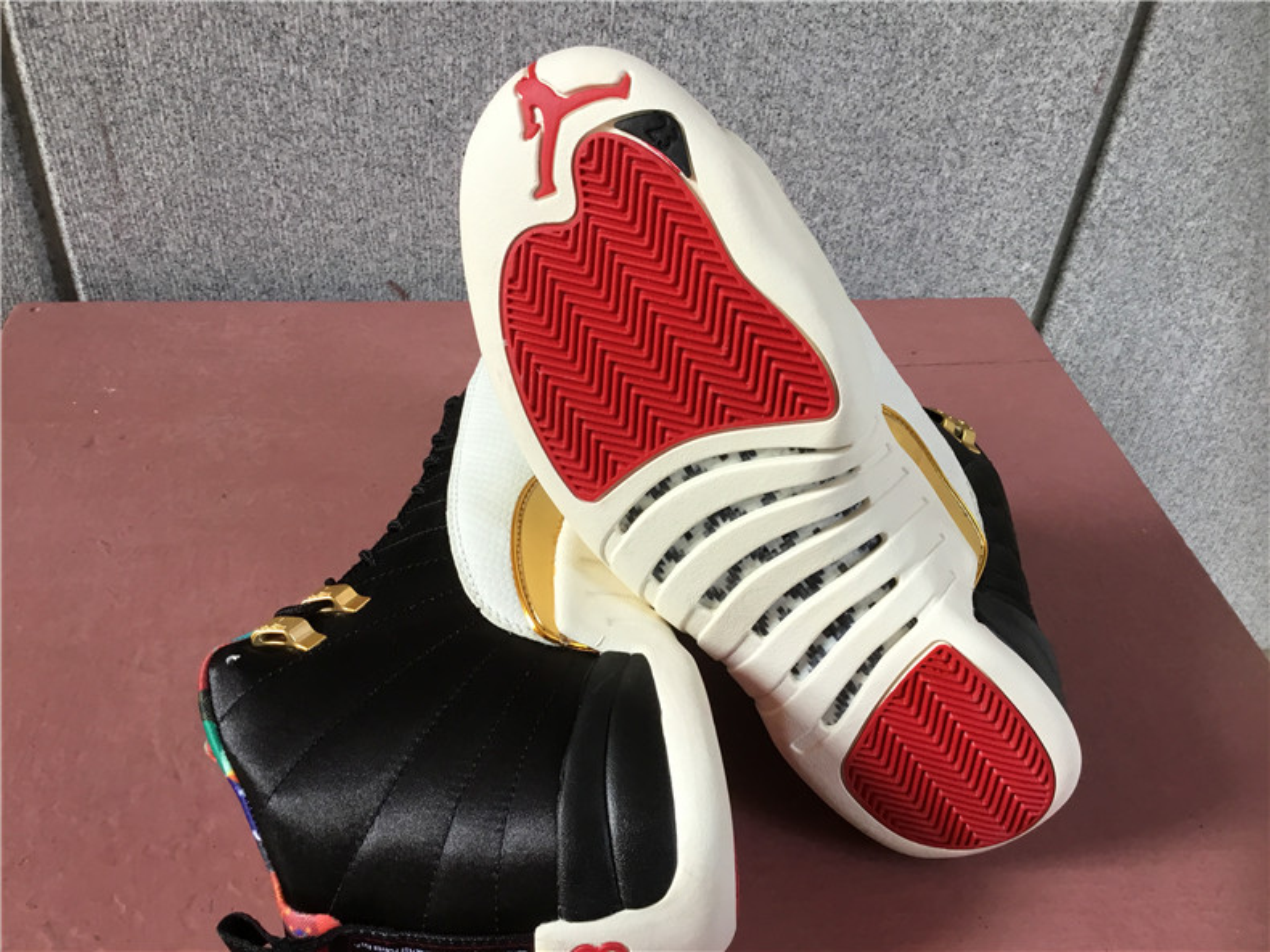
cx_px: 635
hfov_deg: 58.4
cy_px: 476
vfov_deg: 45.4
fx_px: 1137
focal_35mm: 31
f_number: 2.4
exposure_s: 1/33
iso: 25
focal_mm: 3.3
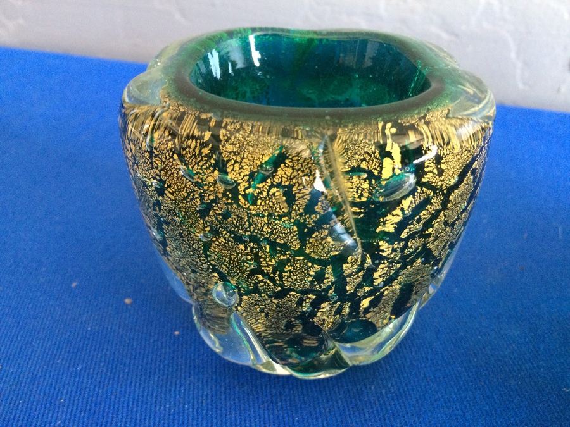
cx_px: 285
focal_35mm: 29
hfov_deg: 61.7
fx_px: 478
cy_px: 214
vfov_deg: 48.2
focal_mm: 4.15
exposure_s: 1/30
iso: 250
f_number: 2.2
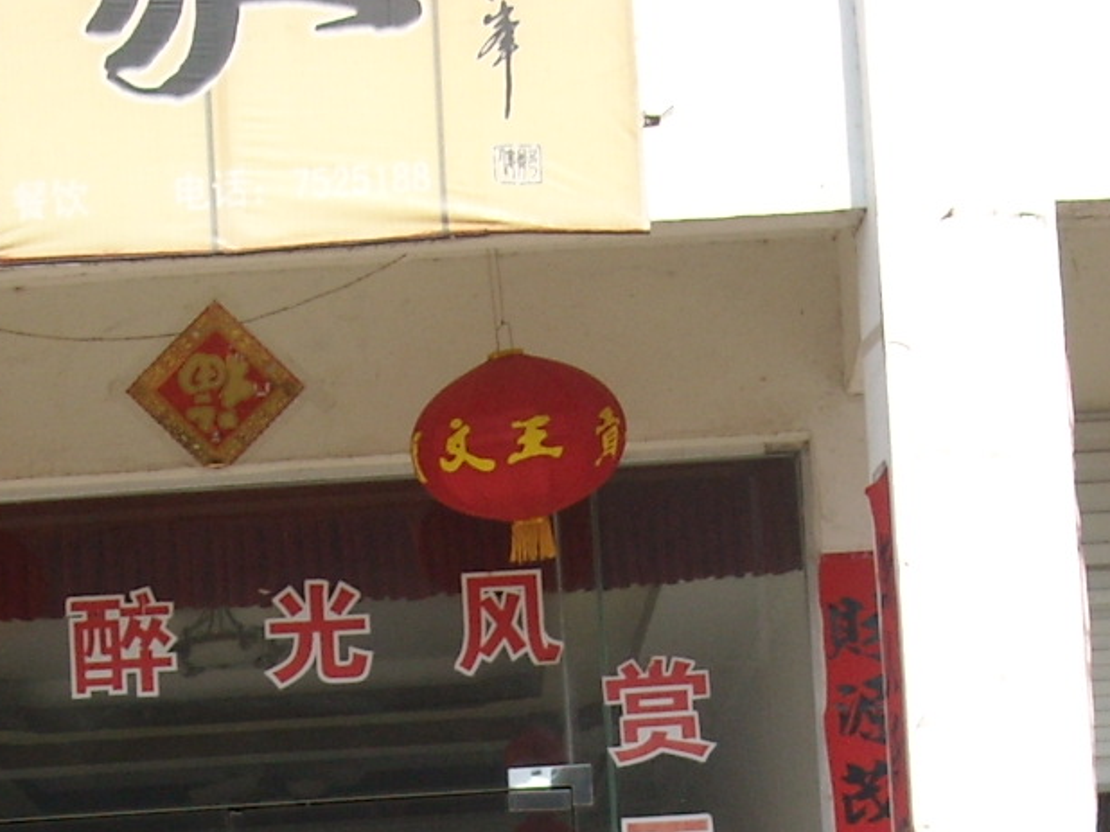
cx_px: 577
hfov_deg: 17.0
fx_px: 3718
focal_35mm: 116
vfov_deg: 12.2
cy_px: 1249
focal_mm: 5.7
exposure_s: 1/260
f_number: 5.6
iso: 64
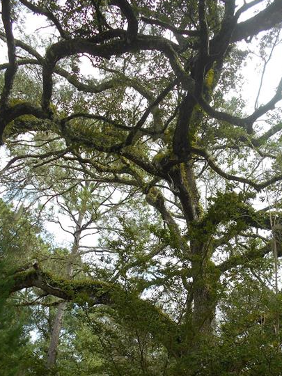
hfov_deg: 38.4
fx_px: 402
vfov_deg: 49.1
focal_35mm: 37
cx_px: 181
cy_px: 258
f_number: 3.2
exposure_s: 1/250
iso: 80
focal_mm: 4.6
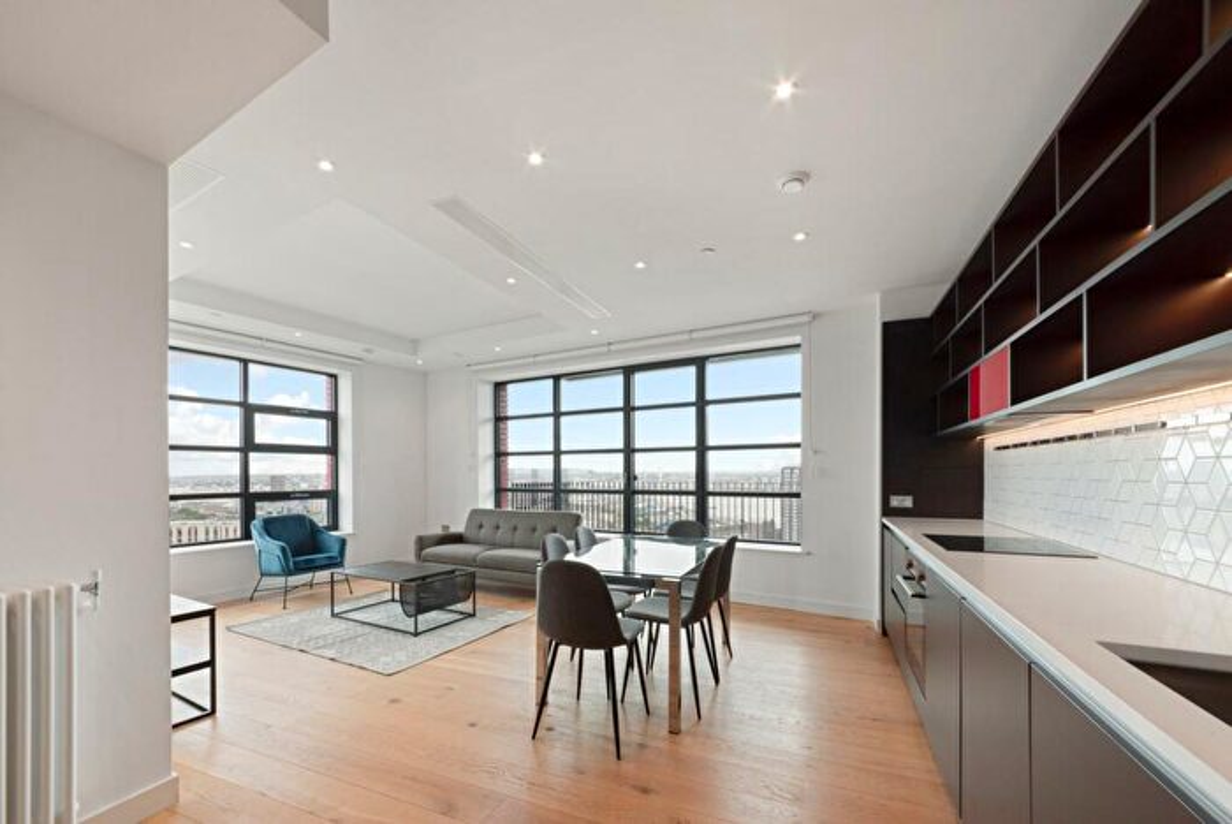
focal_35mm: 14
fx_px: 479
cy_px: 412
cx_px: 616
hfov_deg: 104.2
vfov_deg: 81.3
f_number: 16
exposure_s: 1/13
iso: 200
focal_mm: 14
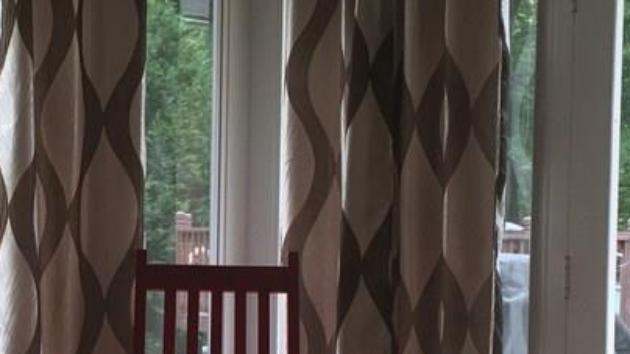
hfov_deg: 26.2
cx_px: 152
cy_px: 274
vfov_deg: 15.0
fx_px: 1336
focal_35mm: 80
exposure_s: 1/30
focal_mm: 4.15
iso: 64
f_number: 2.2
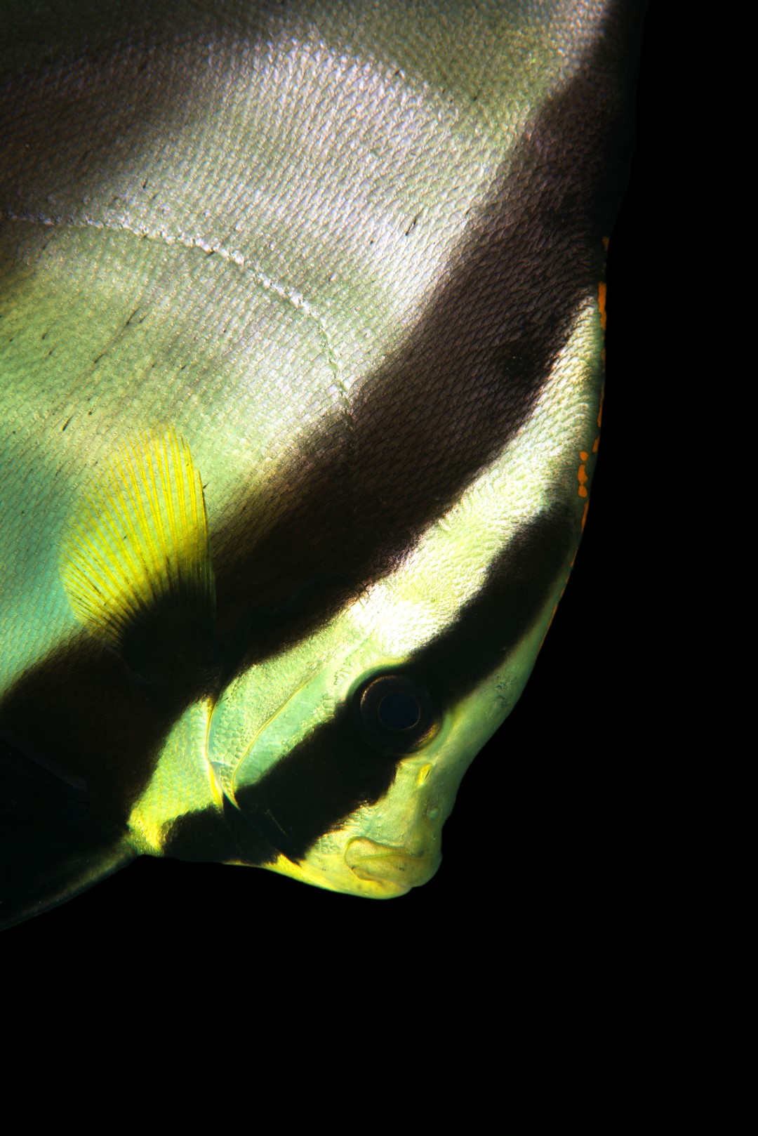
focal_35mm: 105
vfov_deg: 19.4
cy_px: 568
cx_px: 379
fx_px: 3313
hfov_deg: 13.1
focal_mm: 105
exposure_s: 1/60
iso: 200
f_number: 20
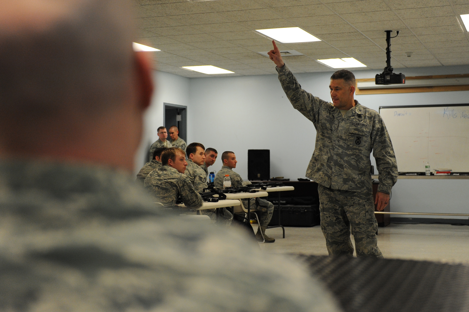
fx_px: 573
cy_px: 156
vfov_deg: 30.5
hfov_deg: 44.5
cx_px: 234
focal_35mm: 44
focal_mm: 44
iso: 1600
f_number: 2.8
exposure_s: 1/800
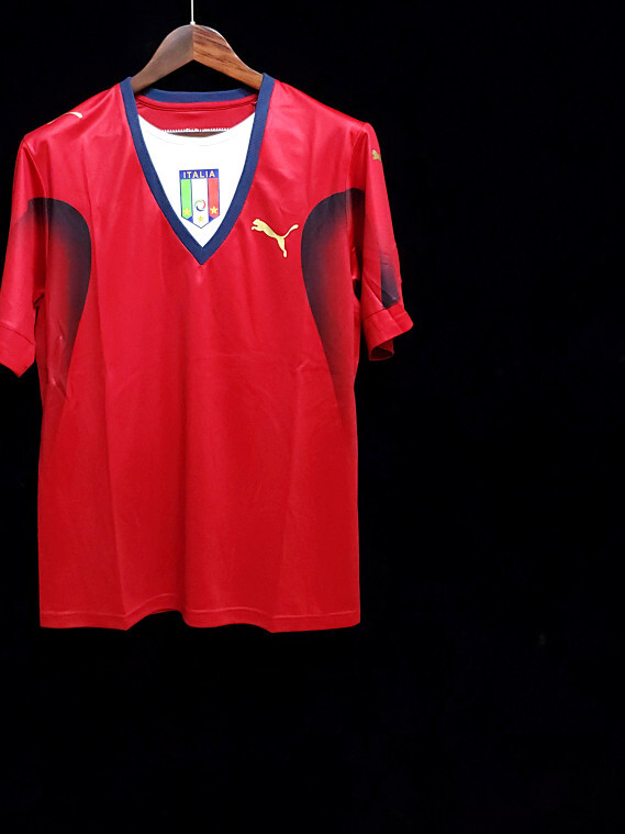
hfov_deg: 38.1
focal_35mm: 37
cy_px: 273
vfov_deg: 49.2
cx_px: 199
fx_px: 891
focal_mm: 4.3
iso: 320
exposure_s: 1/20
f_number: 1.5
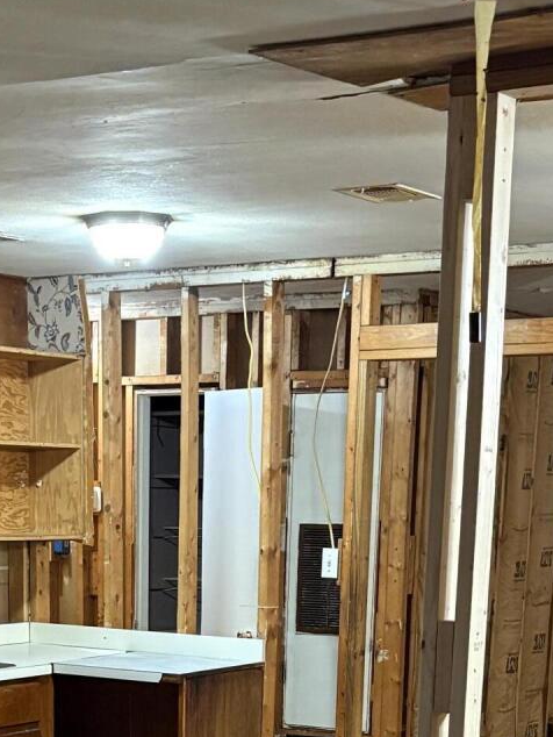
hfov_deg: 17.9
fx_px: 1745
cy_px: 908
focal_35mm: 82
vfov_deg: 21.9
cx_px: 172
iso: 640
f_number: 1.6
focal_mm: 5.96
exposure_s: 1/40
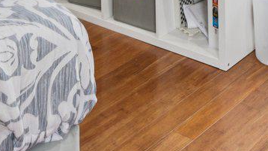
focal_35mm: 96
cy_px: -242
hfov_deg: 22.2
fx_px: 682
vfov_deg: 10.4
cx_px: 157
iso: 400
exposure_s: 1/15
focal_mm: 16
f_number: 8
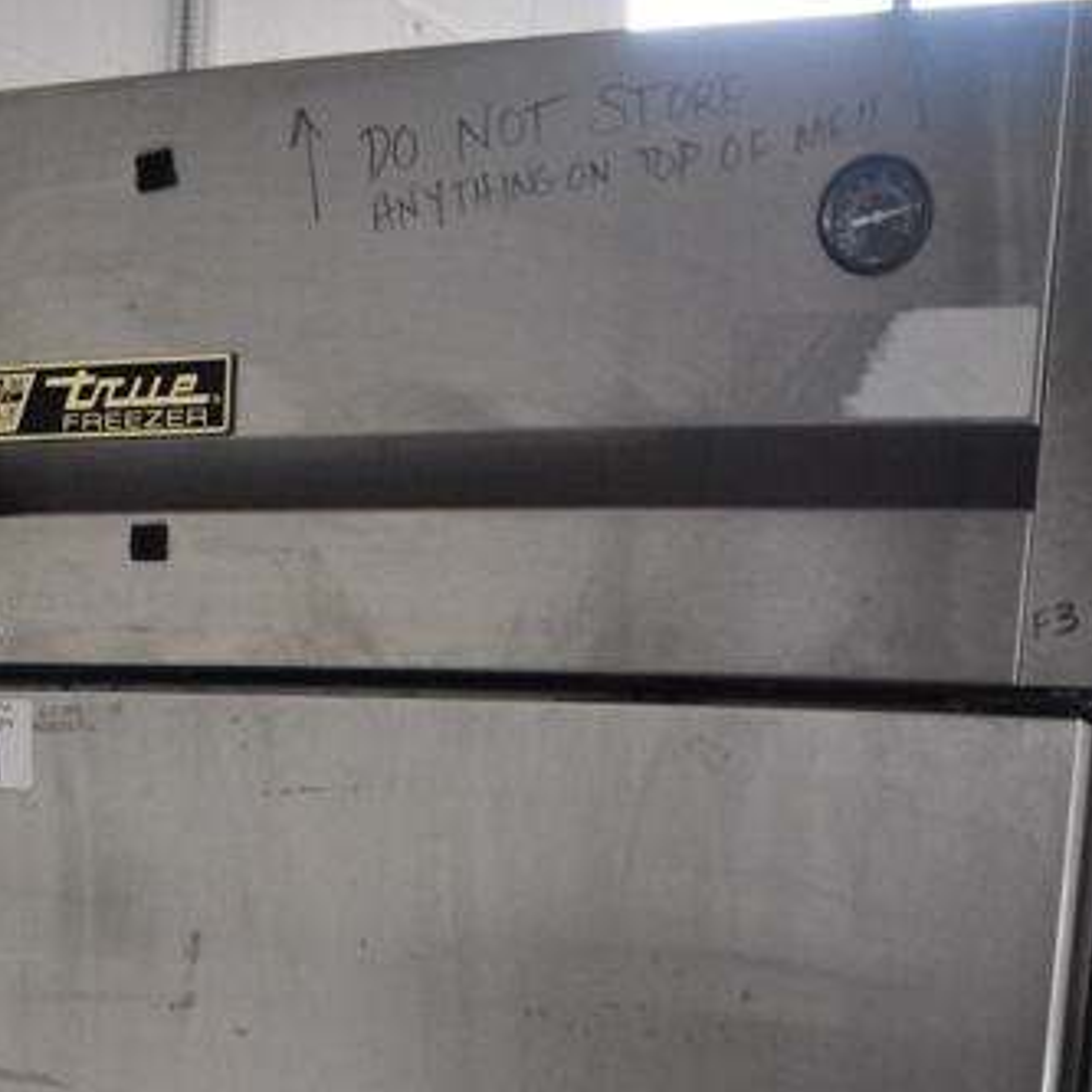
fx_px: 2248
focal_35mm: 63
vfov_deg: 24.2
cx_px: 466
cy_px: 1385
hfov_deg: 27.3
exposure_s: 1/125
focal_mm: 18
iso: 3200
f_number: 3.5
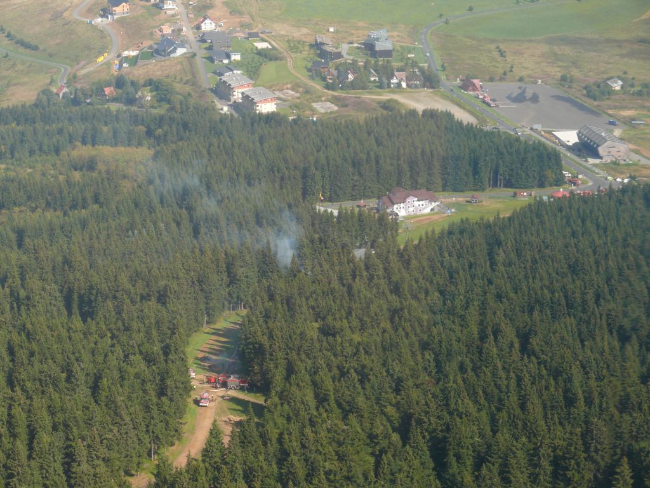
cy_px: 244
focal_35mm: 106
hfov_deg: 18.5
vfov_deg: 14.0
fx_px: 1990
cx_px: 325
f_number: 5.6
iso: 100
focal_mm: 22.5
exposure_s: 1/250
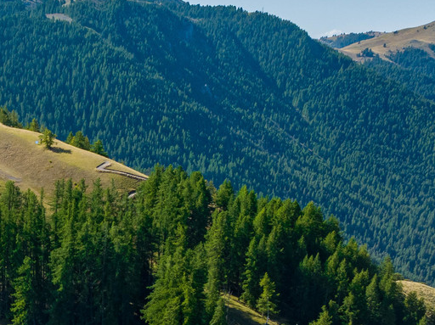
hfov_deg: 23.4
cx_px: -109
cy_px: 411
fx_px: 942
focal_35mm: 75
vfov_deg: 18.4
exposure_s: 1/240
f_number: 8
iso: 100
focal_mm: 12.3
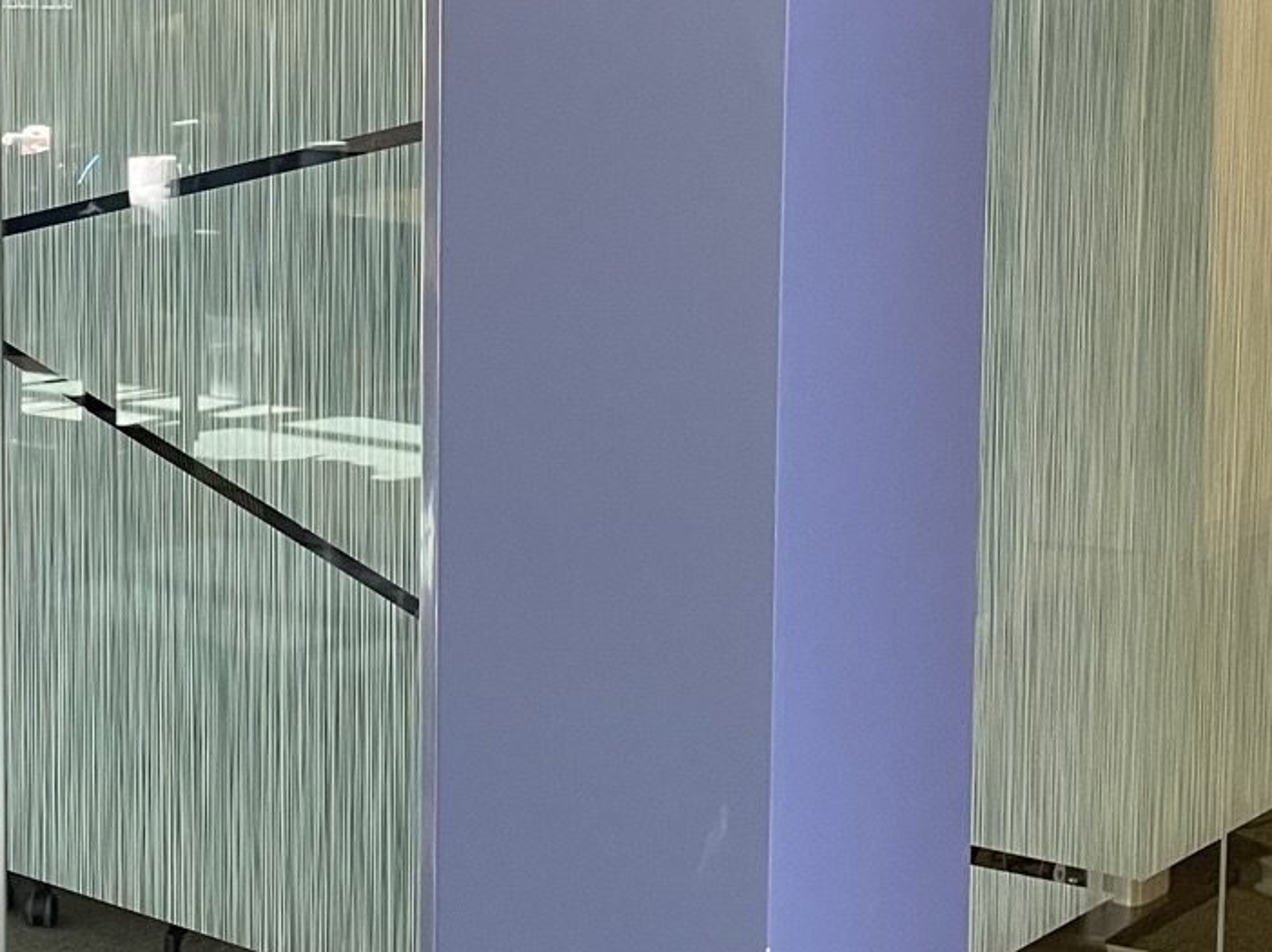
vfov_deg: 19.3
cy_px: 290
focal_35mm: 76
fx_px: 2791
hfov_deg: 24.9
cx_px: 132
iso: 125
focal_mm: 4.2
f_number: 1.6
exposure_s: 1/94
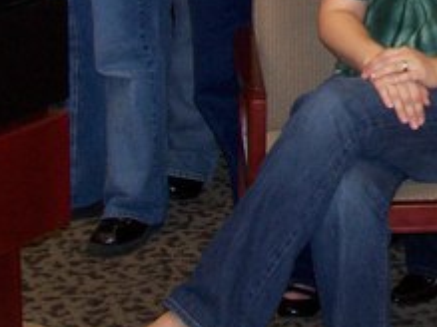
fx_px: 1741
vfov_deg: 10.5
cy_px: -94
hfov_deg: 13.4
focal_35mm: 138
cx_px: 664
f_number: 2.9
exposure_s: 1/120
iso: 140
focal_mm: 7
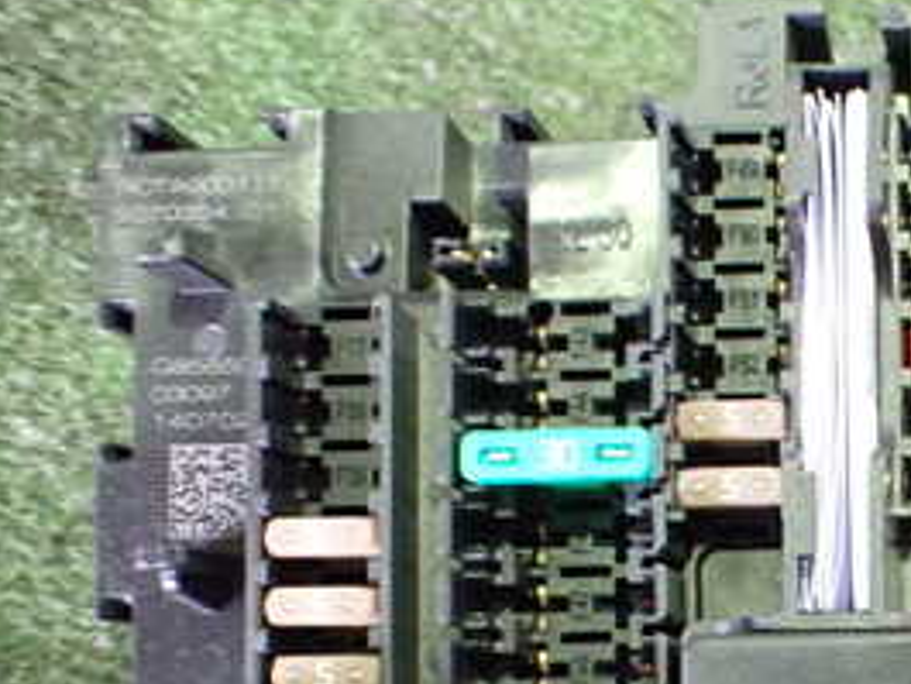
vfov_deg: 21.1
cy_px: 639
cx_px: 1014
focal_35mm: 68
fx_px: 1790
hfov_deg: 26.2
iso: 1000
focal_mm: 5.4
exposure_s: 1/30
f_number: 2.3
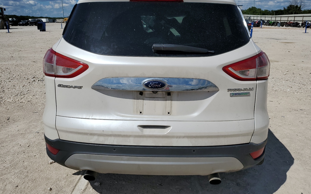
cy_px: 81
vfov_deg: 44.4
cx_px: 157
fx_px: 237
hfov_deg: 66.5
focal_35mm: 28
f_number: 1.5
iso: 50
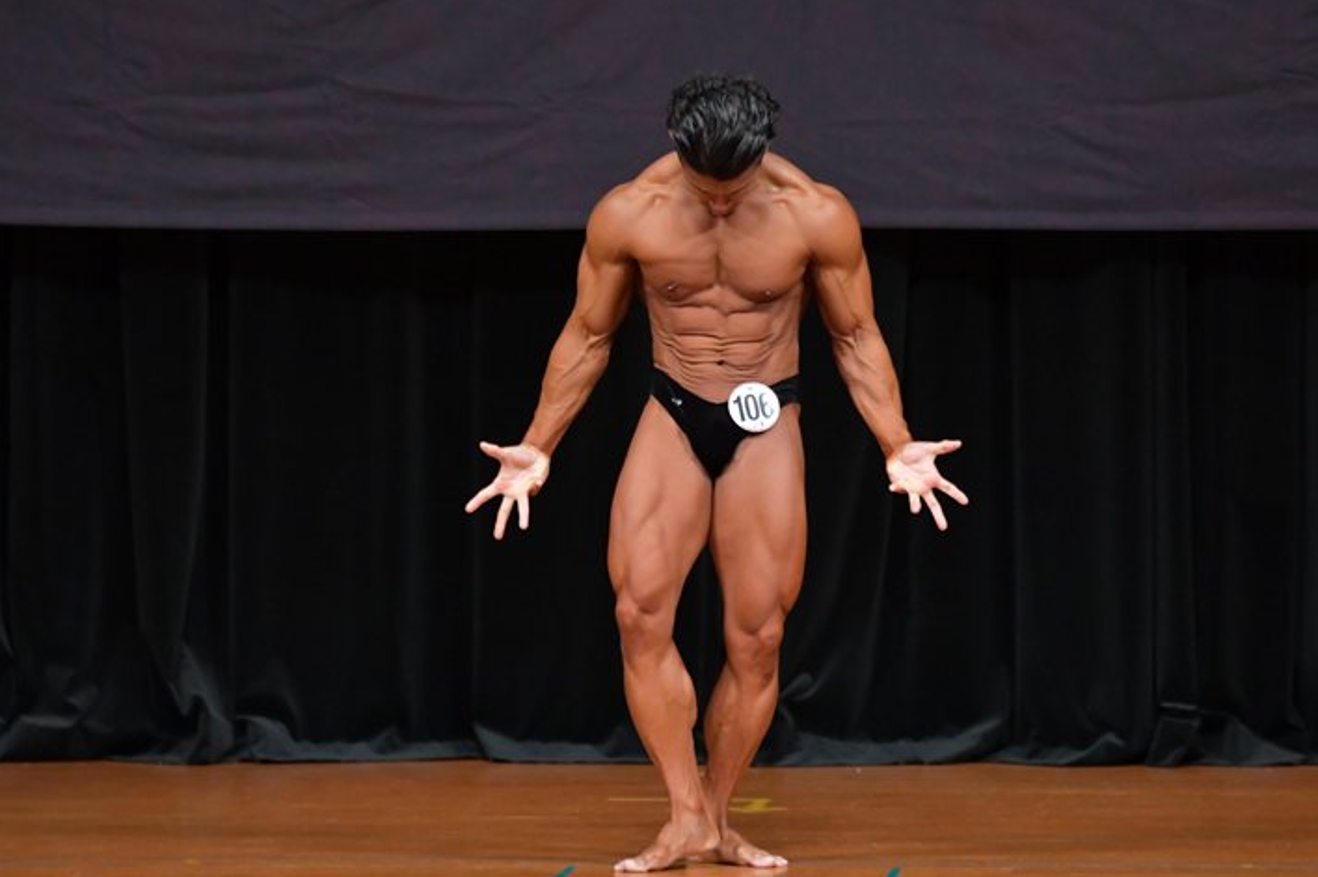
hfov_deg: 6.0
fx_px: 12622
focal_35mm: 345
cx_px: 705
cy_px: 441
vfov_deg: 4.0
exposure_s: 1/400
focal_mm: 210
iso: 4000
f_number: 5.6
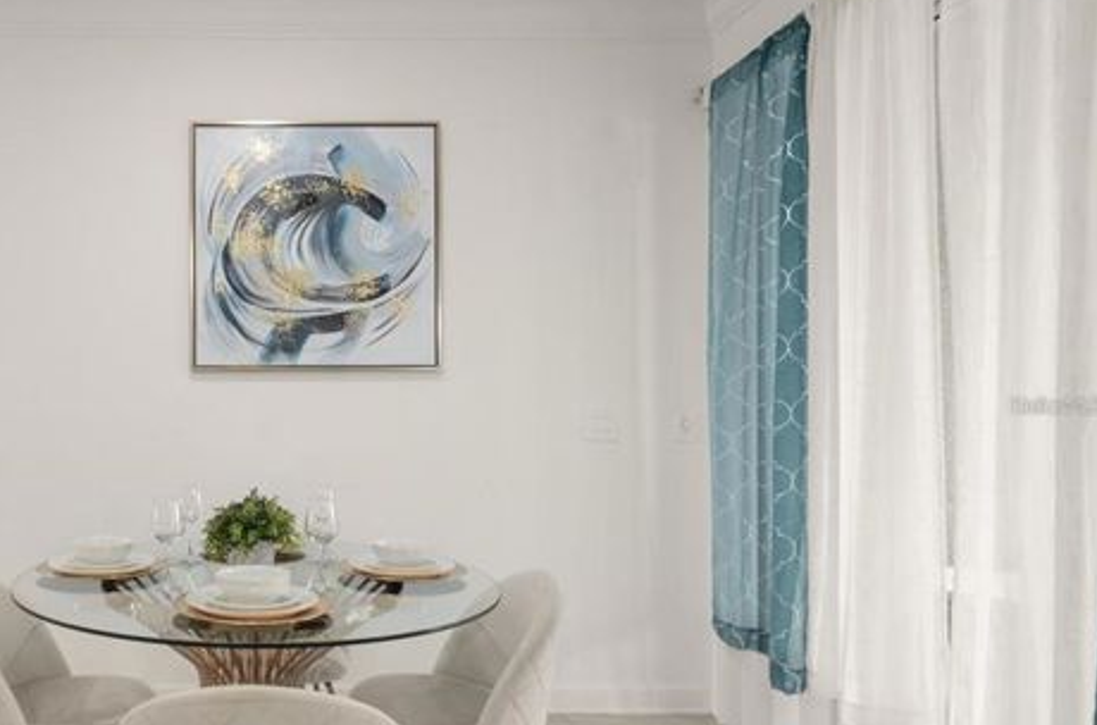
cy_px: 405
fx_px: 699
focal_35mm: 23
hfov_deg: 70.8
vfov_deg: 54.7
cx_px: 266
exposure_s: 1/3
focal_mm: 10
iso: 200
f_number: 8
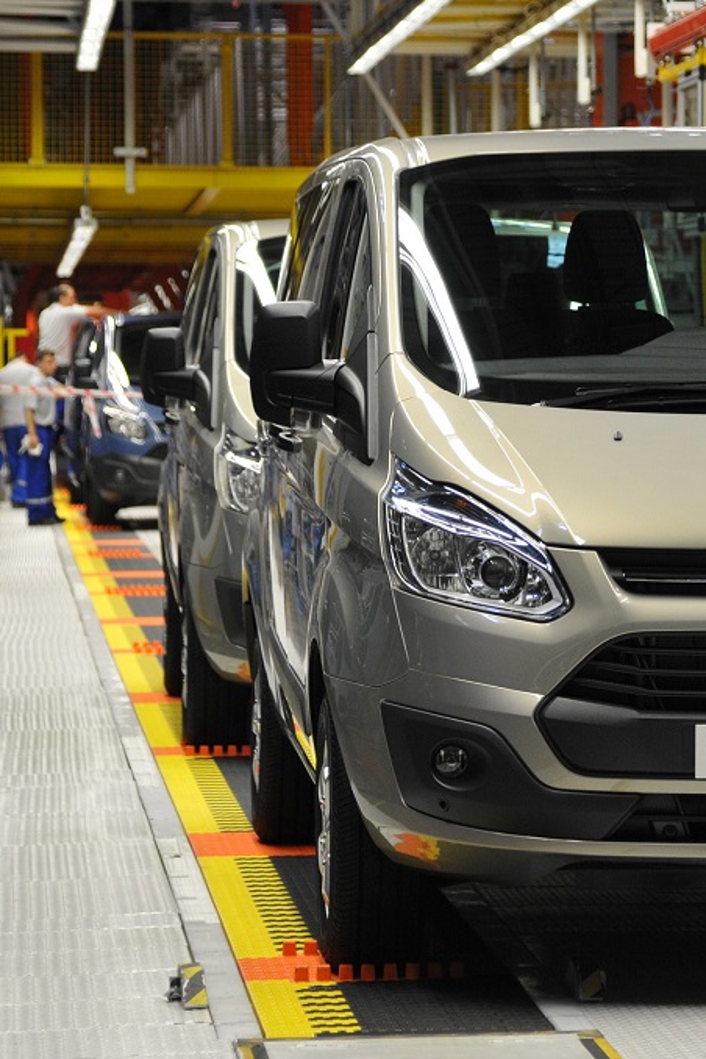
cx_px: 633
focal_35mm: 170
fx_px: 4993
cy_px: 530
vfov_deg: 12.1
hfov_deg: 8.1
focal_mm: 75
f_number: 4
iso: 640
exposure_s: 1/160
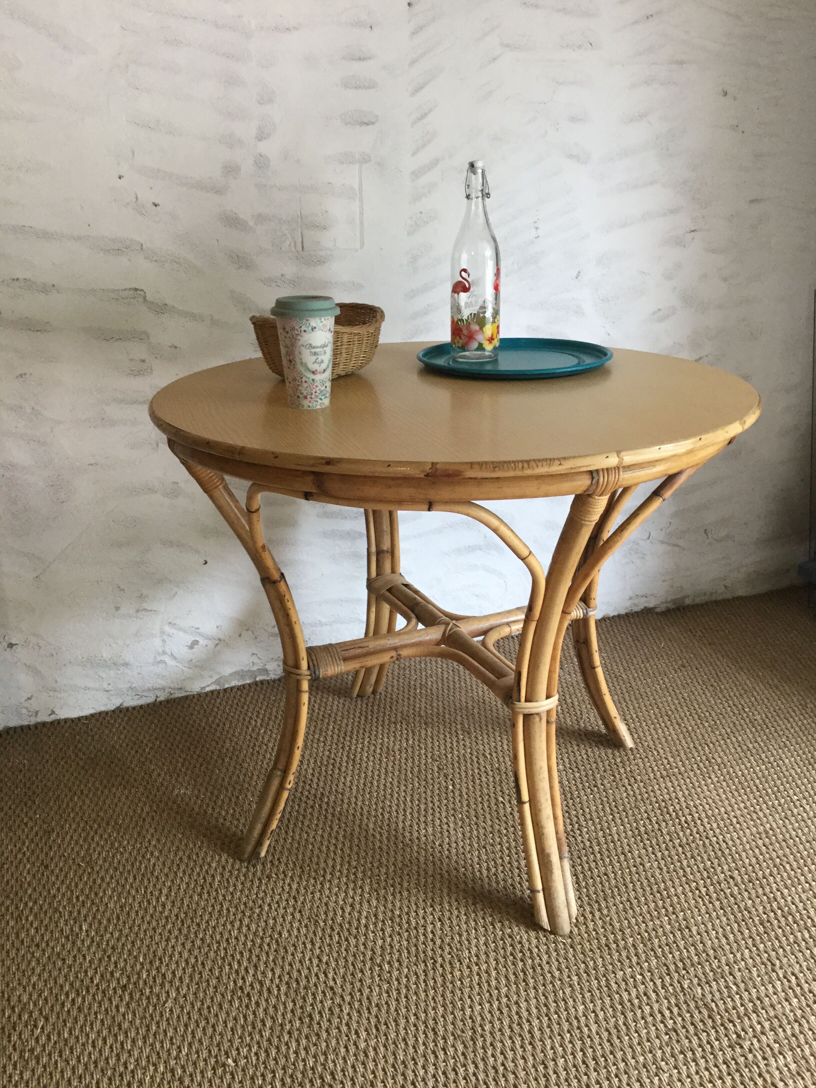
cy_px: 544
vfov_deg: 58.4
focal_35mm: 31
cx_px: 408
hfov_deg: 45.4
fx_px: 974
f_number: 2.4
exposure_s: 1/33
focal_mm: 3.3
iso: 100
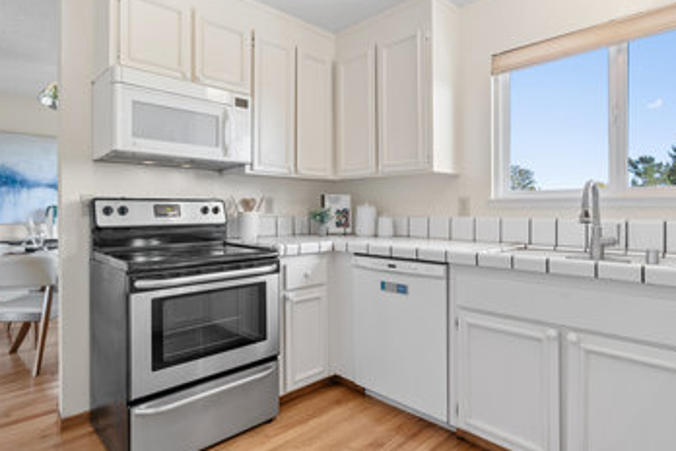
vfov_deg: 61.9
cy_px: 208
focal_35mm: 20
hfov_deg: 83.9
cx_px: 320
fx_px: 376
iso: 400
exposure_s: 1/6
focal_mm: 16
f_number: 9
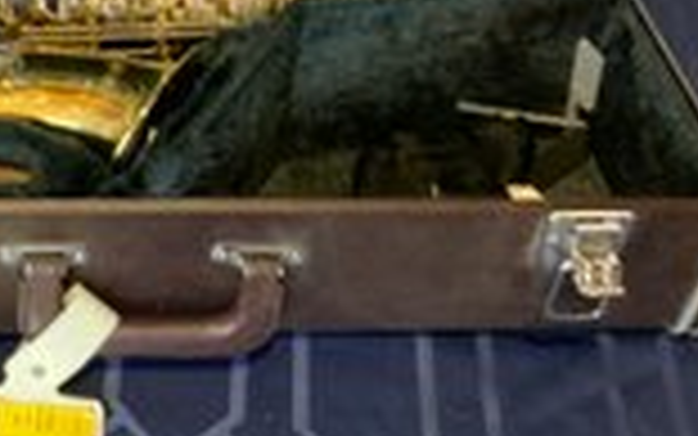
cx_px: 137
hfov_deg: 29.5
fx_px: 1294
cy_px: -34
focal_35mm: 68
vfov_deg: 18.5
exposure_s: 1/30
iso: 400
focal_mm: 3
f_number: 1.8
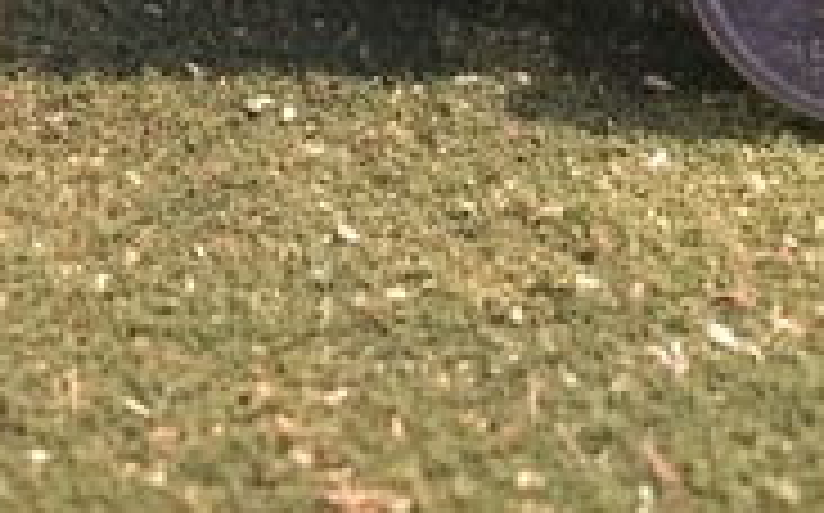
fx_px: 1840
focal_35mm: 82
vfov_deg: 15.2
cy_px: -153
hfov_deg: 24.6
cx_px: 90
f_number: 2.2
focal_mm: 4.15
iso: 320
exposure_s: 1/15
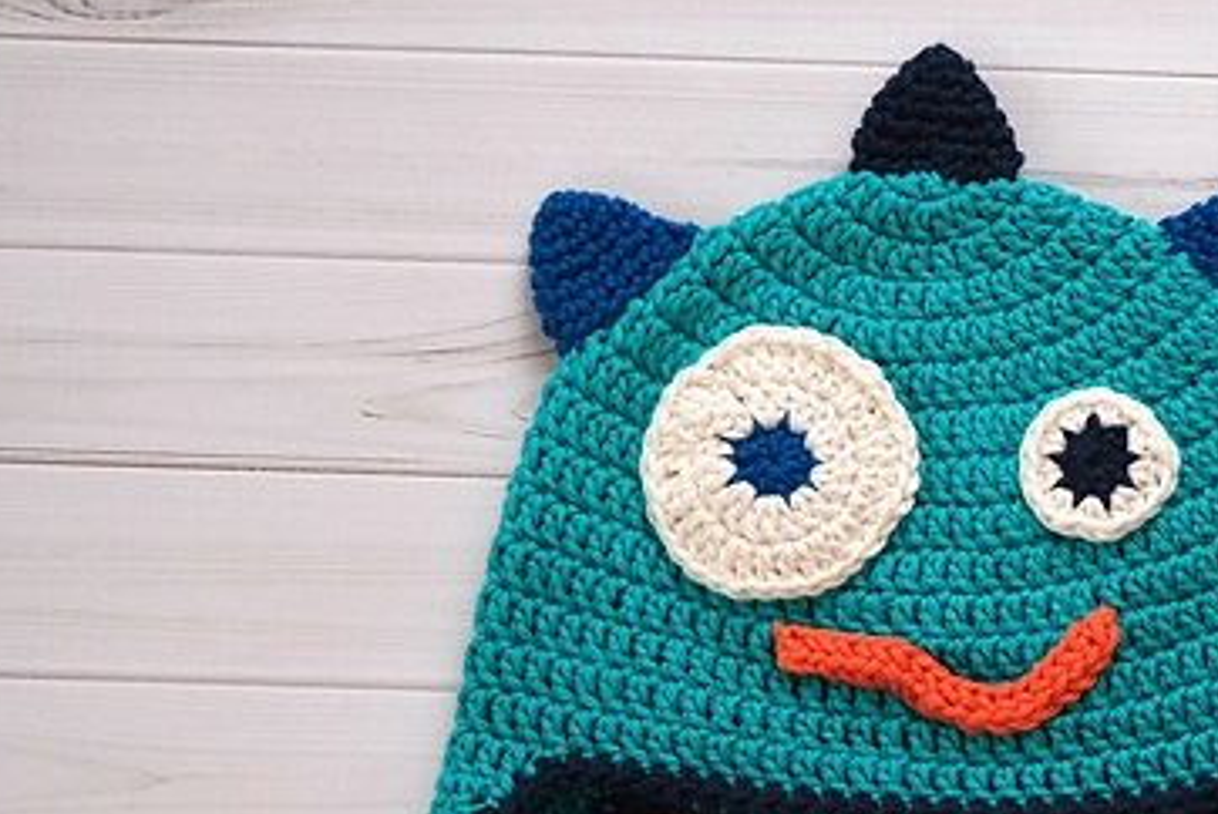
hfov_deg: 20.4
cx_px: 969
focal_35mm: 99
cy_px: 674
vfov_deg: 13.8
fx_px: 3352
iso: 2000
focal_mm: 37.6
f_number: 4
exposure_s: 1/110
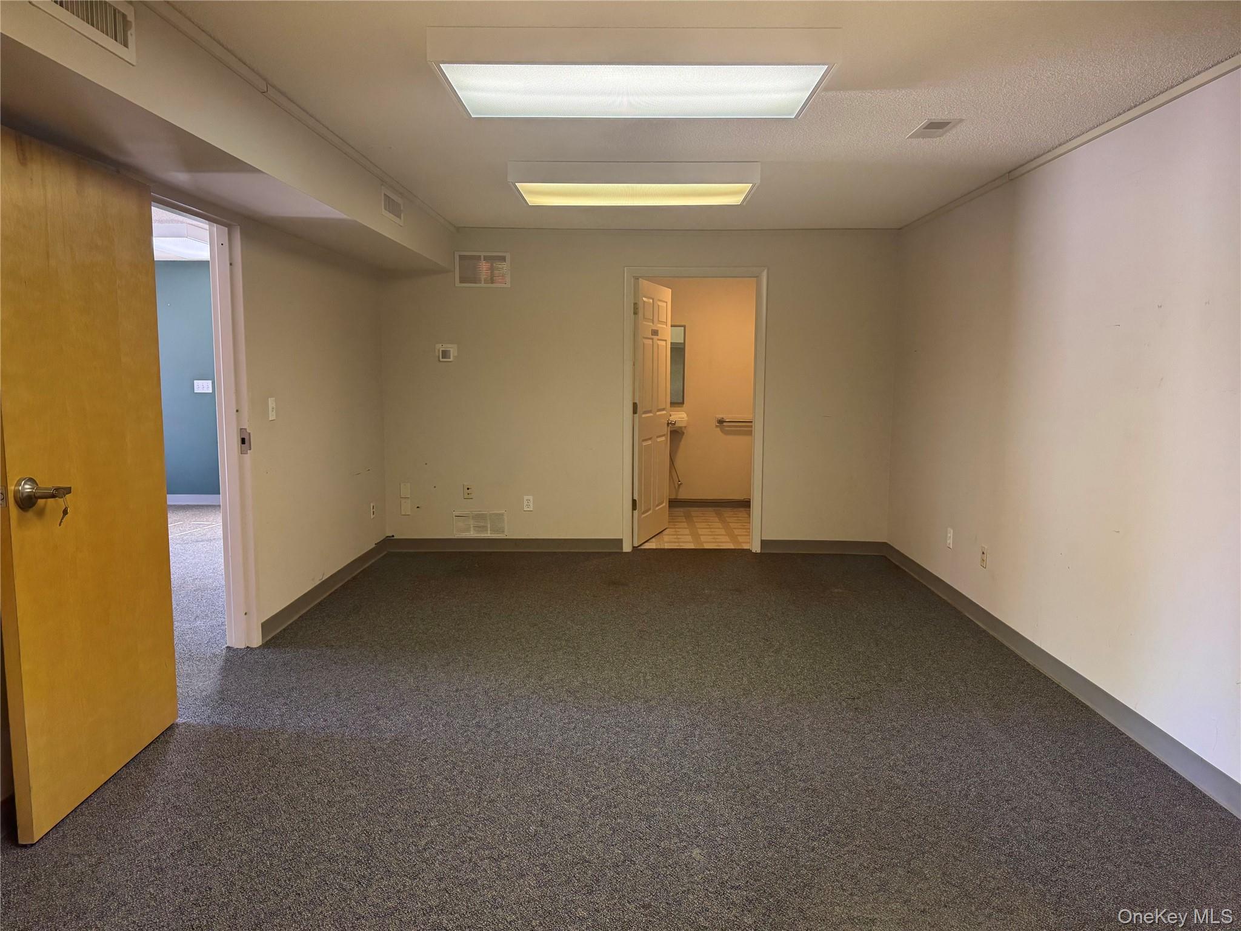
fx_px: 860
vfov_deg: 56.8
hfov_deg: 71.6
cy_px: 466
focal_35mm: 24
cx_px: 620
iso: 320
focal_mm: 6.76
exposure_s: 1/60
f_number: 1.78
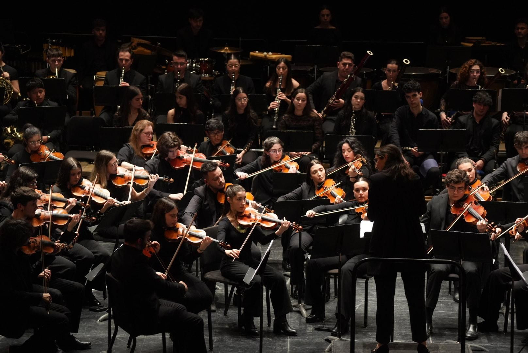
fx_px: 2055
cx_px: 264
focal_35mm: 140
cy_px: 176
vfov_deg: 9.8
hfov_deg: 14.6
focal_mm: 140
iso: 3200
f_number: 4
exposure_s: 1/250
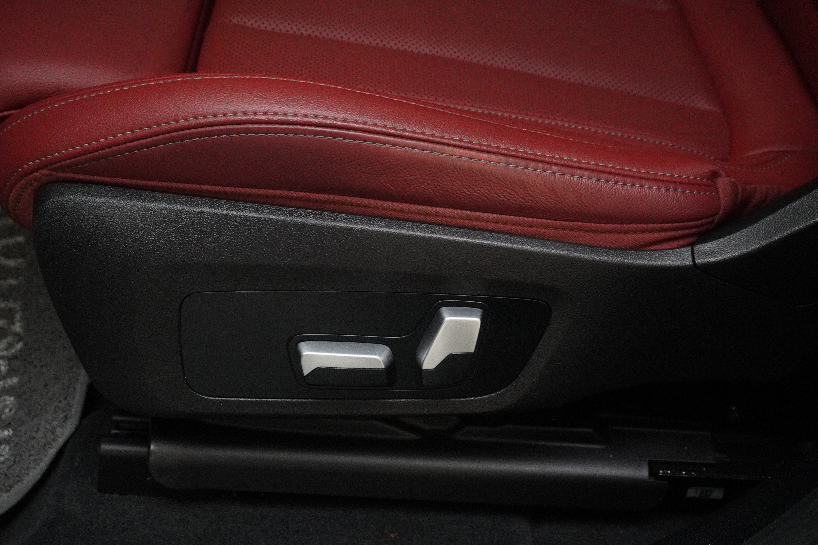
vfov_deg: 28.1
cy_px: 272
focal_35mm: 48
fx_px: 1091
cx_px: 409
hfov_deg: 41.1
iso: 6400
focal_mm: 32
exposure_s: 1/80
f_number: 6.3
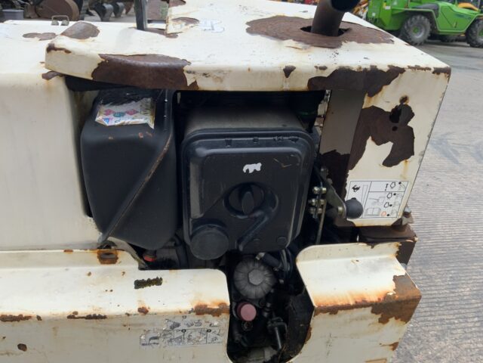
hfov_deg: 61.7
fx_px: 405
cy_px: 182
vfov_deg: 48.2
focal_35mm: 29
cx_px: 242
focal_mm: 3
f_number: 1.8
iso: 25
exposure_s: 1/122
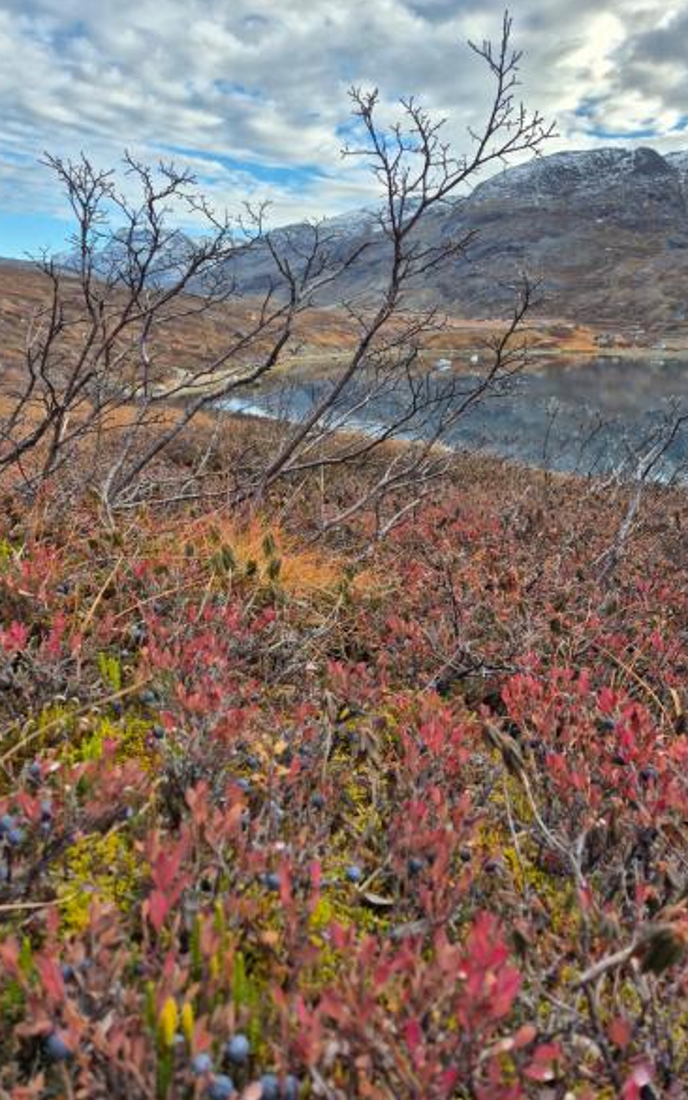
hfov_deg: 49.2
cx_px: 306
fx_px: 749
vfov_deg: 72.5
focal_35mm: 25
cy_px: 553
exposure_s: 1/694
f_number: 1.8
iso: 25
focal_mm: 5.4
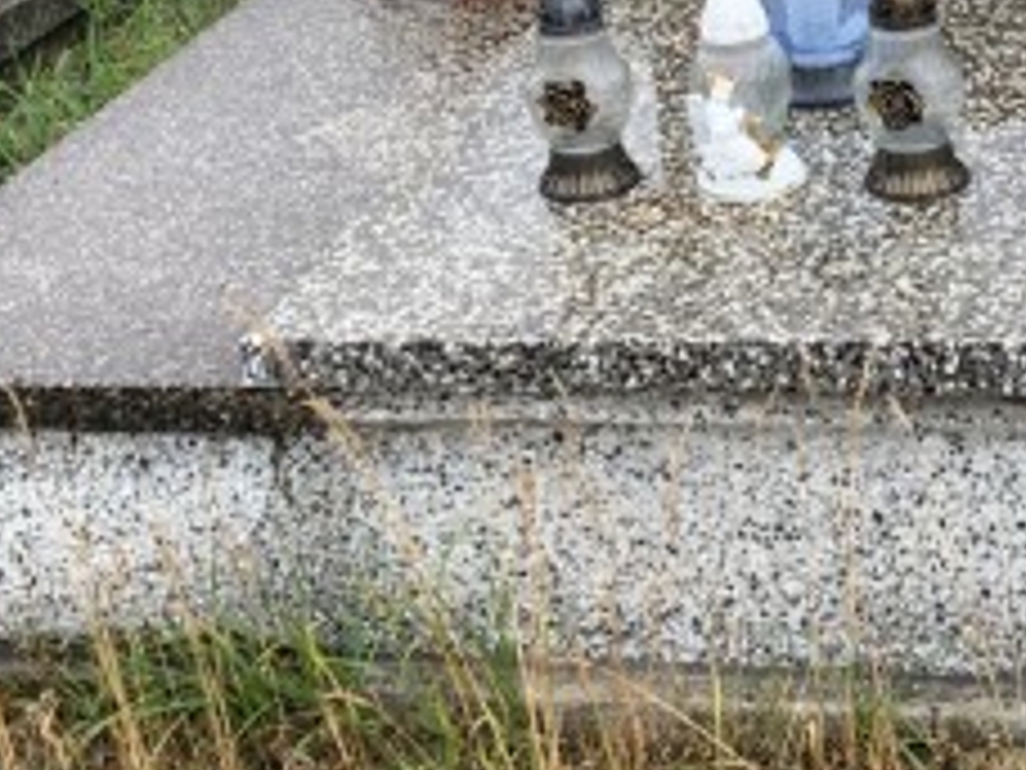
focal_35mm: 73
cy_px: -104
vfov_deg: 19.2
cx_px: 796
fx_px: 2164
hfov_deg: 26.3
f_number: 1.8
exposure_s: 1/126
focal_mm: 4.25
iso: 25
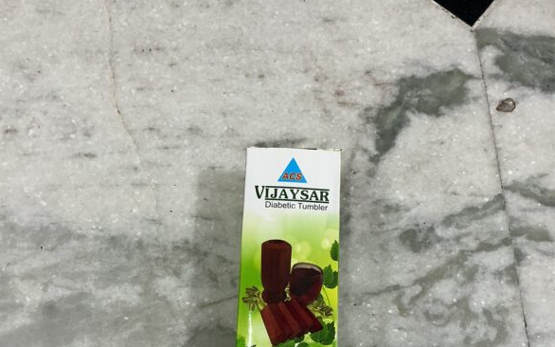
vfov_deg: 29.9
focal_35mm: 42
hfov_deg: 47.2
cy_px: 267
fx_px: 635
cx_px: 273
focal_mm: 3
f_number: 1.8
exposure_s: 1/50
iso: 100
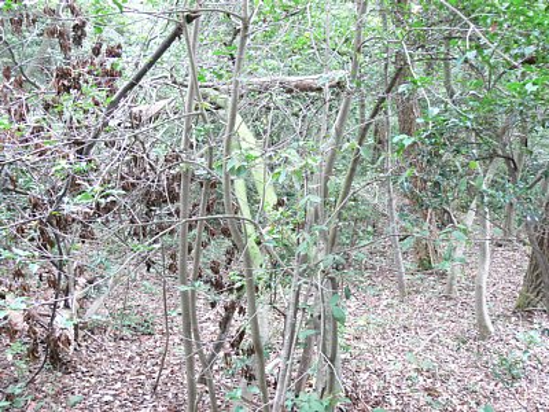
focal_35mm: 35
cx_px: 274
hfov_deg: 52.6
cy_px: 206
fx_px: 555
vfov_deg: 40.7
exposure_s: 1/25
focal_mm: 7.4
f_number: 2.8
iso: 200
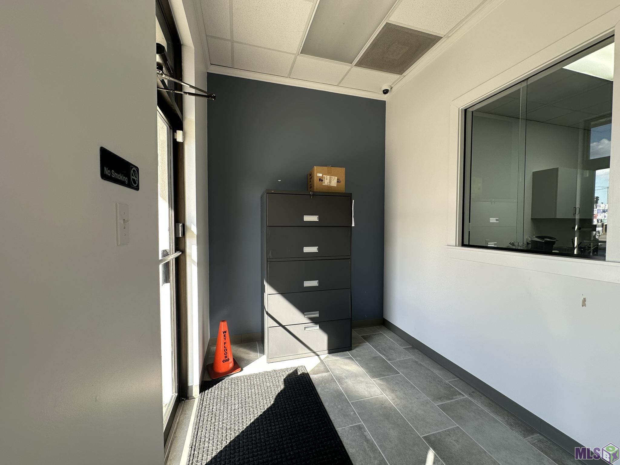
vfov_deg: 85.7
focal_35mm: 14
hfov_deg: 102.1
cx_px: 310
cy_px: 232
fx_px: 251
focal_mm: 2.22
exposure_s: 1/120
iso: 64
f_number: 2.2
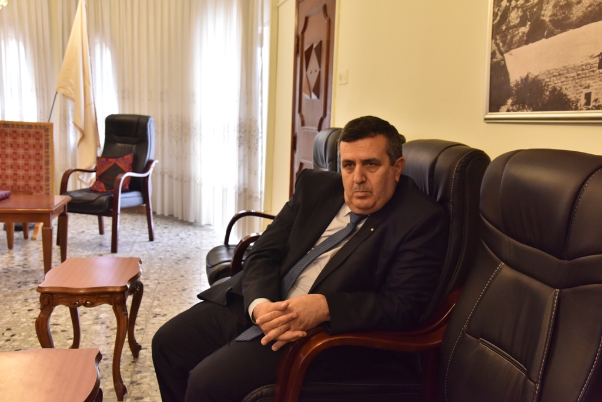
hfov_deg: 54.4
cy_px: 201
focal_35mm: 35
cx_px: 301
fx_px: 585
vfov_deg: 37.9
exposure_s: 1/160
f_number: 6.3
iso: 3200
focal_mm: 35
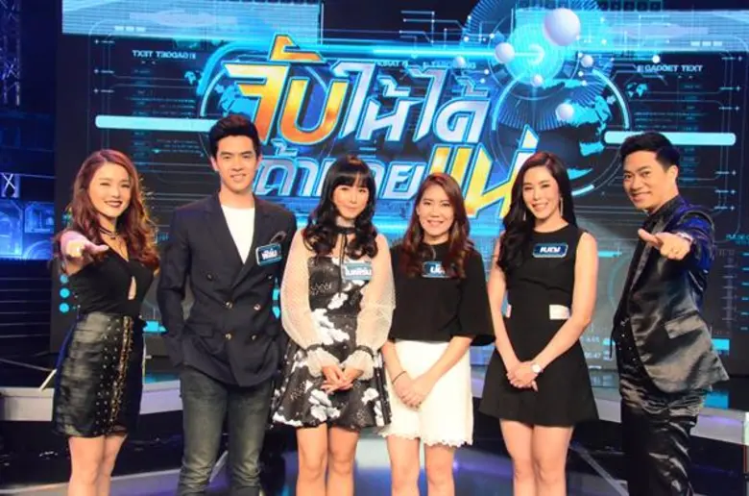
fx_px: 996
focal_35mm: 48
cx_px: 374
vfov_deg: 27.9
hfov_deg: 41.2
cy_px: 248
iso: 6400
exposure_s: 1/100
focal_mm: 32
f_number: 10
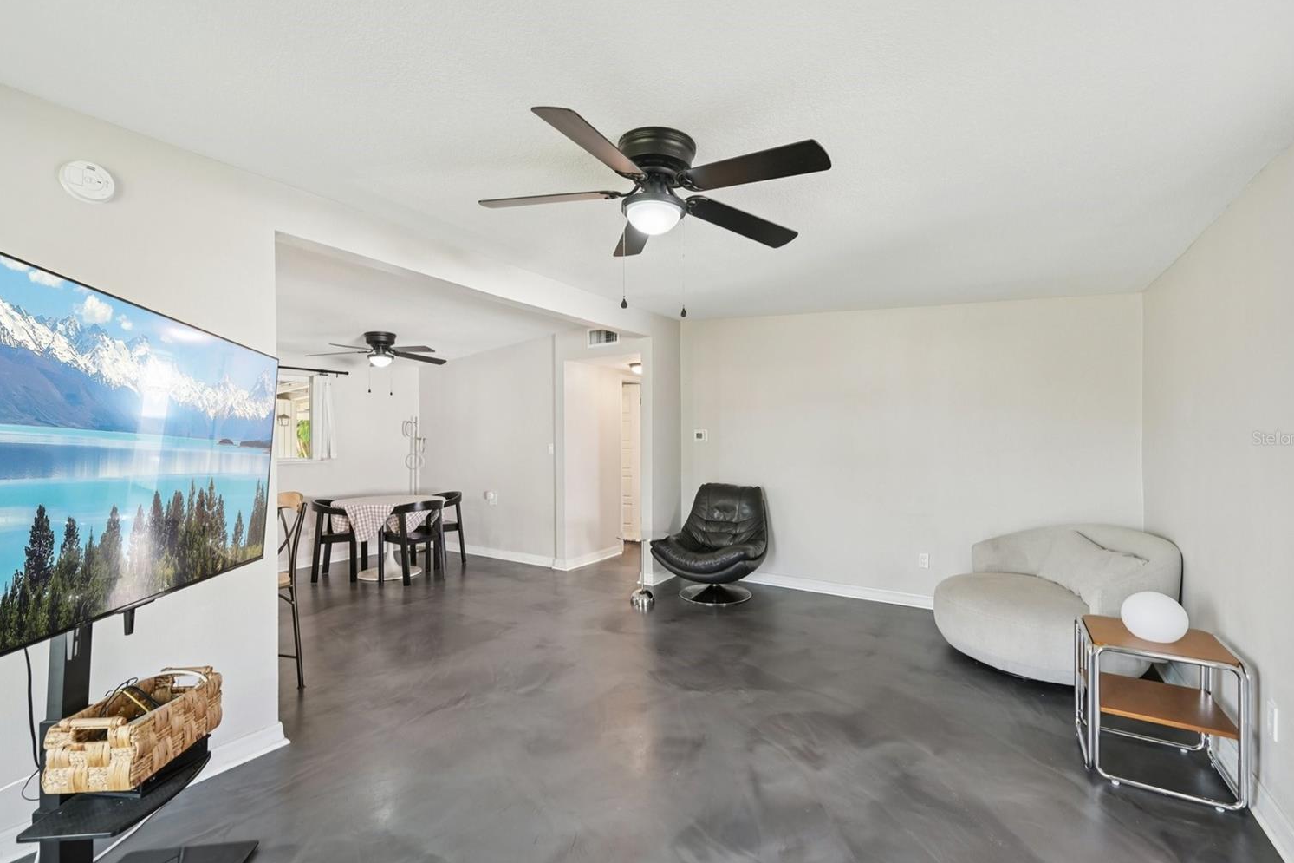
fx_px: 539
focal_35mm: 15
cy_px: 438
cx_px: 636
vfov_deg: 77.3
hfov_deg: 100.4
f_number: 8
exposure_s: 1/15
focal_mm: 14
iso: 400
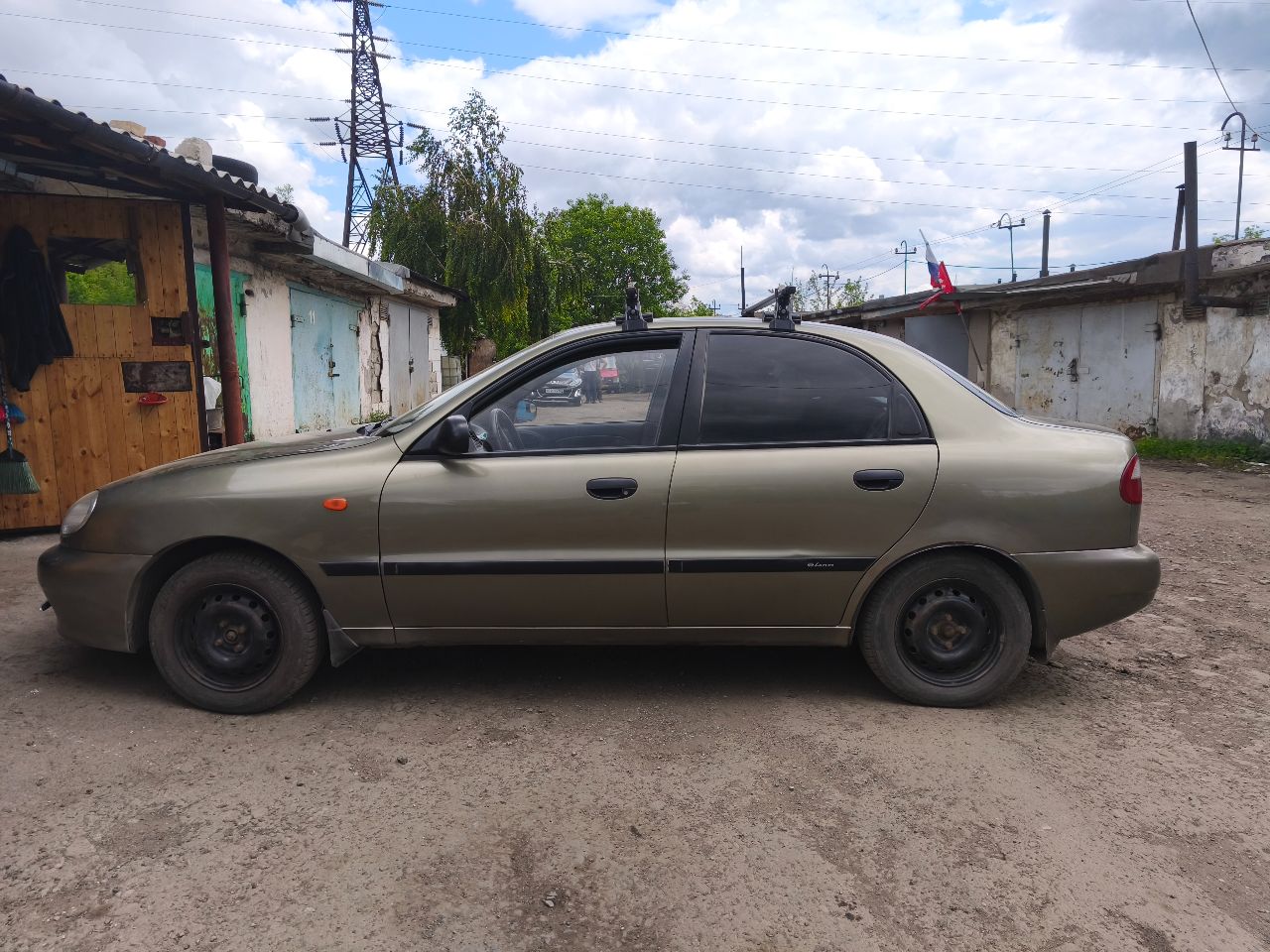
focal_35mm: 23
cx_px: 635
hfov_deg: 73.9
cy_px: 476
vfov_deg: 58.9
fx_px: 844
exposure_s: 1/2507
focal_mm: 5.35
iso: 80
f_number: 1.7
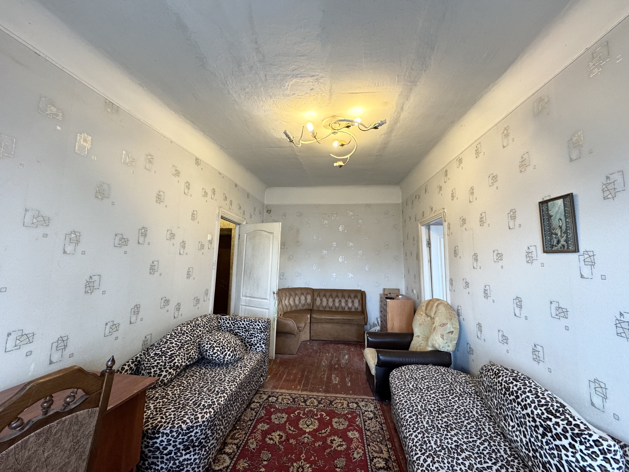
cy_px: 236
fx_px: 254
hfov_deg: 102.1
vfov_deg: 85.7
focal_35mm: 14
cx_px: 314
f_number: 2.2
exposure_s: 1/50
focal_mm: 2.22
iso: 250
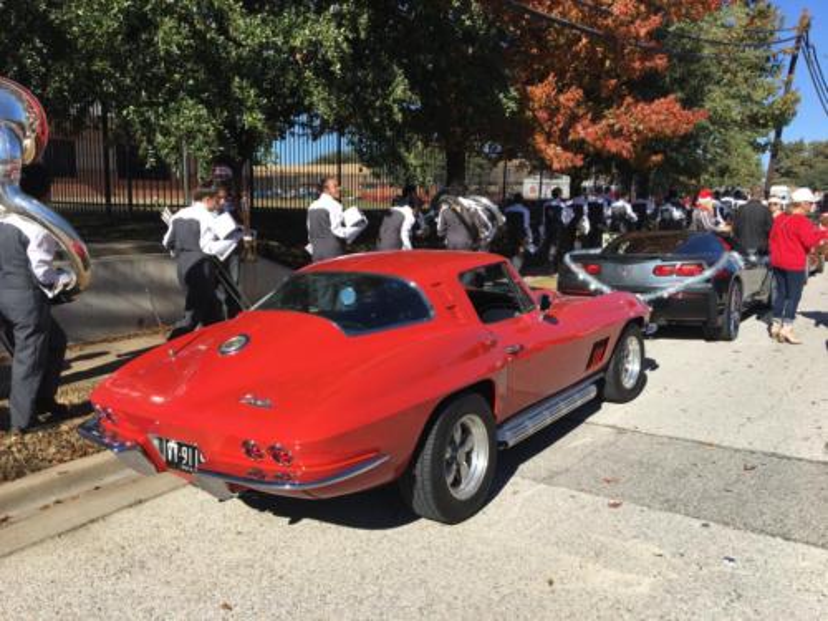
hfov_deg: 61.7
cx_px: 414
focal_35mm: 29
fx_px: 694
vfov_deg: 48.2
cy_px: 310
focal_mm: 4.15
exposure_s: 1/1538
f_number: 2.2
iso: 25
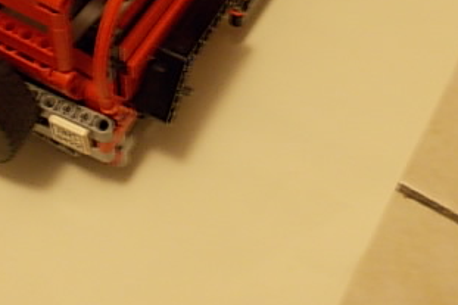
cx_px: 194
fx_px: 763
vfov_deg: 21.3
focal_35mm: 60
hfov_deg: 33.4
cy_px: -46
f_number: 2.7
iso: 200
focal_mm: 4
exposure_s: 1/4
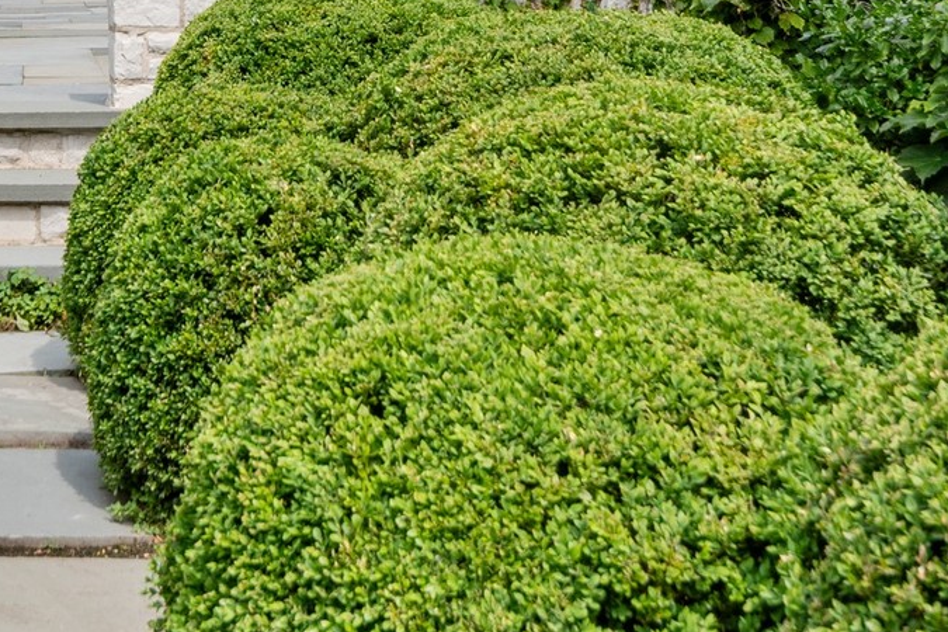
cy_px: -67
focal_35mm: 72
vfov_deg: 18.2
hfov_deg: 27.1
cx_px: 96
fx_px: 1896
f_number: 8
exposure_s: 1/250
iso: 200
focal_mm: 20
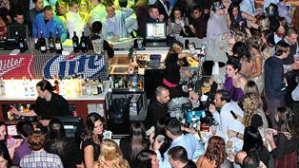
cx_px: 233
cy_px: 54
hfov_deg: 27.0
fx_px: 611
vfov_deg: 15.7
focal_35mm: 77
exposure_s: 1/60
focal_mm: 28
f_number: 5.6
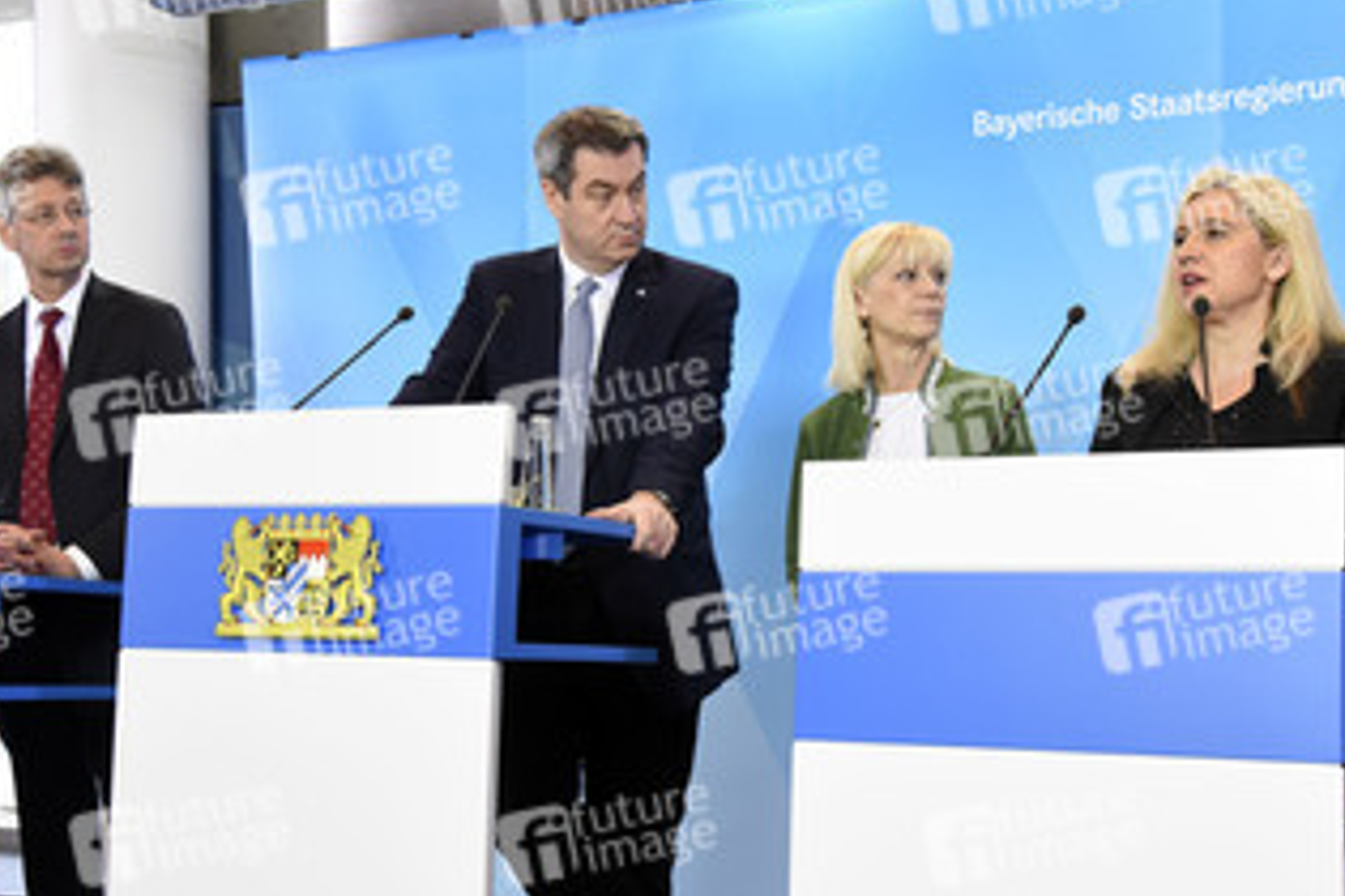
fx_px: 2354
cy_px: 516
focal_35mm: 63
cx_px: 664
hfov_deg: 31.9
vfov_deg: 21.6
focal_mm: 44
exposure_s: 1/100
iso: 3200
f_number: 6.3
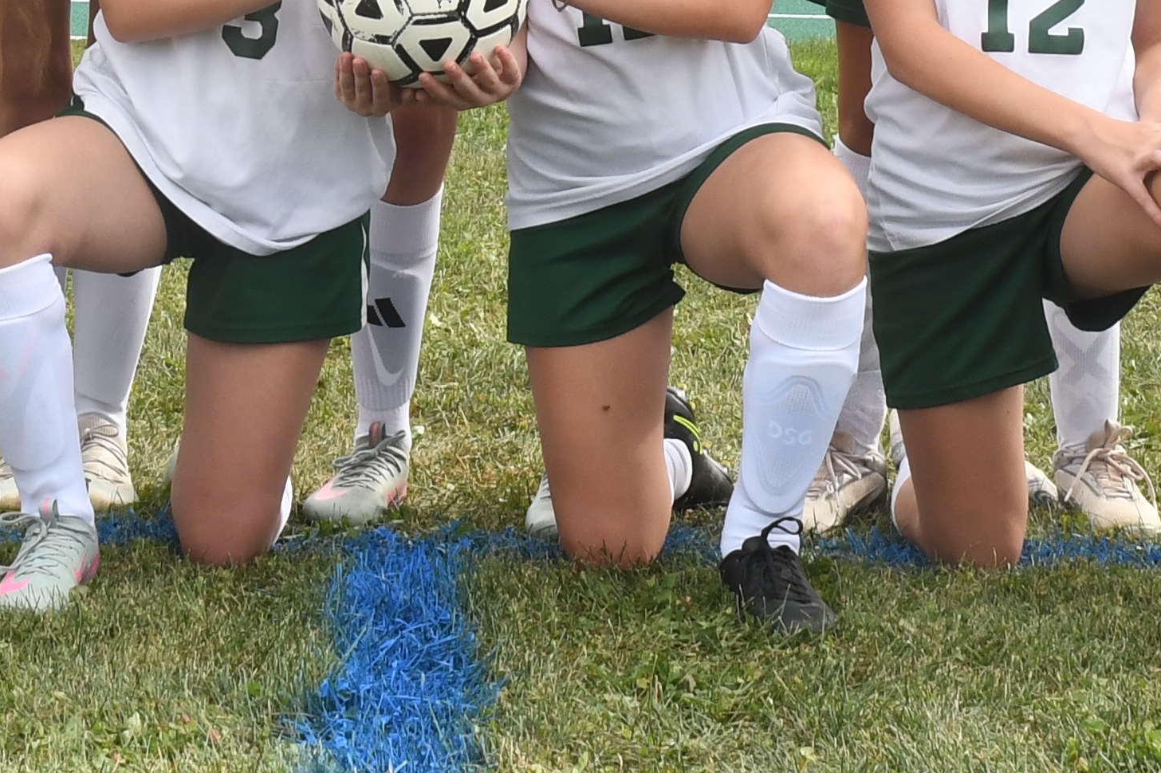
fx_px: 4933
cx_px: 646
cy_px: -649
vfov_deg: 8.6
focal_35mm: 153
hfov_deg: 13.4
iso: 500
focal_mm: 27
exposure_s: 1/250
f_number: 11
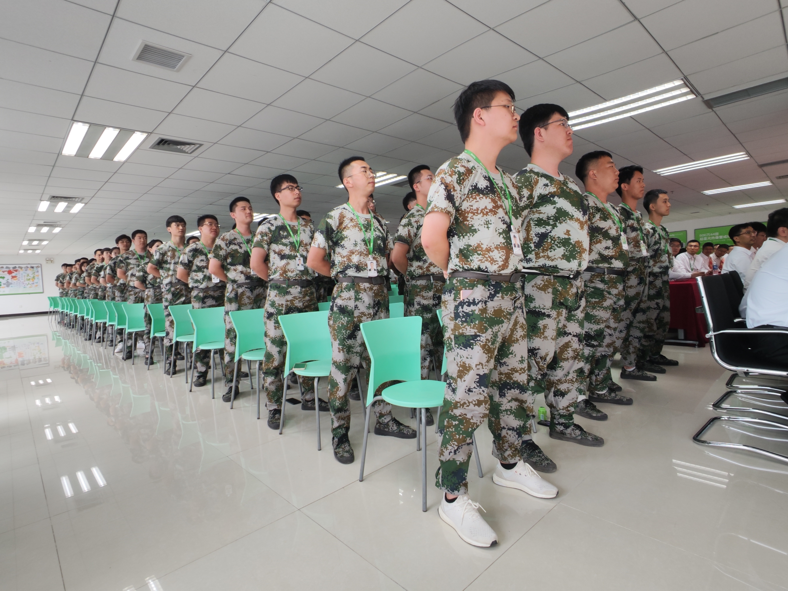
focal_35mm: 13
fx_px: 296
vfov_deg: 89.9
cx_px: 394
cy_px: 296
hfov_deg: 106.2
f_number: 2.2
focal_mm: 2.39
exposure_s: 1/50
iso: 91
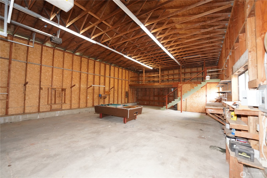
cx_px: 134
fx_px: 104
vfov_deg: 81.2
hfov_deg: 104.3
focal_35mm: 14
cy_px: 89
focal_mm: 14
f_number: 4
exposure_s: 1/60
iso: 3200
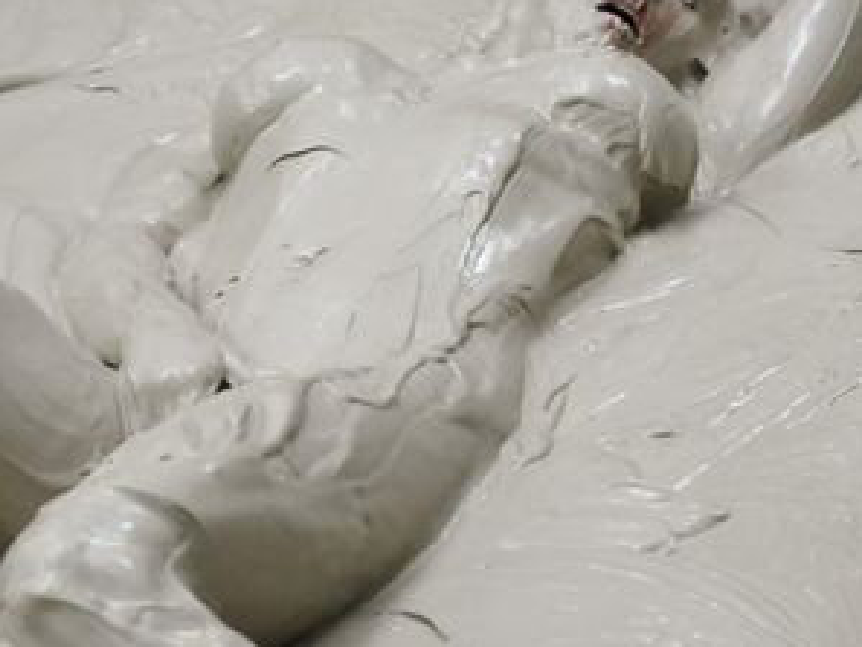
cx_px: 432
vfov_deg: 8.5
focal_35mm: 175
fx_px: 4360
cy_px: 341
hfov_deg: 11.3
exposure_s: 1/160
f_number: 6.3
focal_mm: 120
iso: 3200
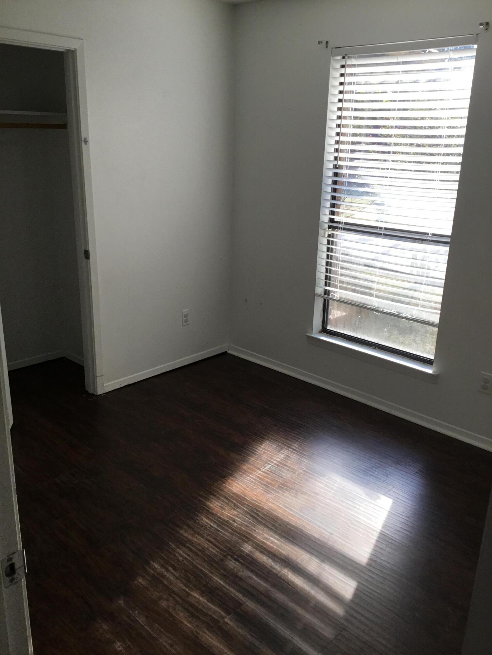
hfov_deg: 45.4
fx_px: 587
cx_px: 246
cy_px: 328
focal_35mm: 31
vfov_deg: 58.4
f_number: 2.4
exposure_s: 1/120
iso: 40
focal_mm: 3.3
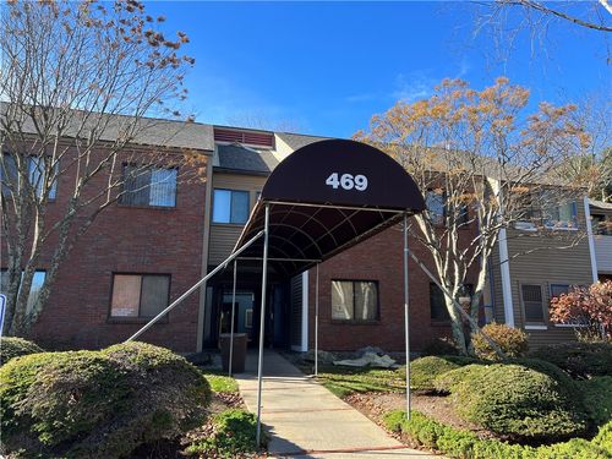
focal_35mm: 26
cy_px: 230
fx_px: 460
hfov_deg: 67.3
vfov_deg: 53.1
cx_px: 306
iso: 50
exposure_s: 1/1159
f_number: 1.5
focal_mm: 5.7
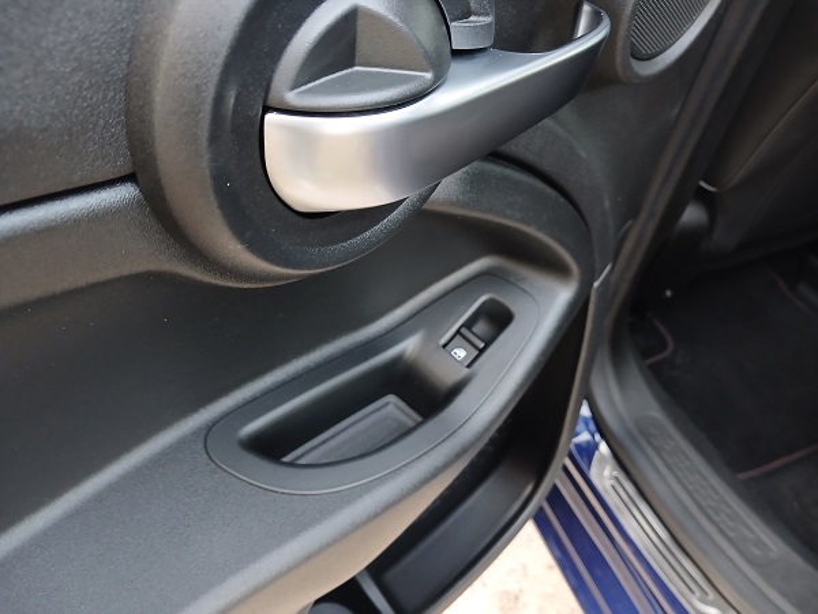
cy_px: 307
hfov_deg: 65.3
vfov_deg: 51.4
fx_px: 638
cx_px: 409
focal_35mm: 27
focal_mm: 3.98
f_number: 1.8
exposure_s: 1/25
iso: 400
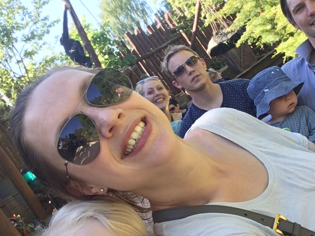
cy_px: 134
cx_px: 211
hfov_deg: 40.7
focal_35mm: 46
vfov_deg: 31.5
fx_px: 419
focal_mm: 2.15
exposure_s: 1/168
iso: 50
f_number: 2.4
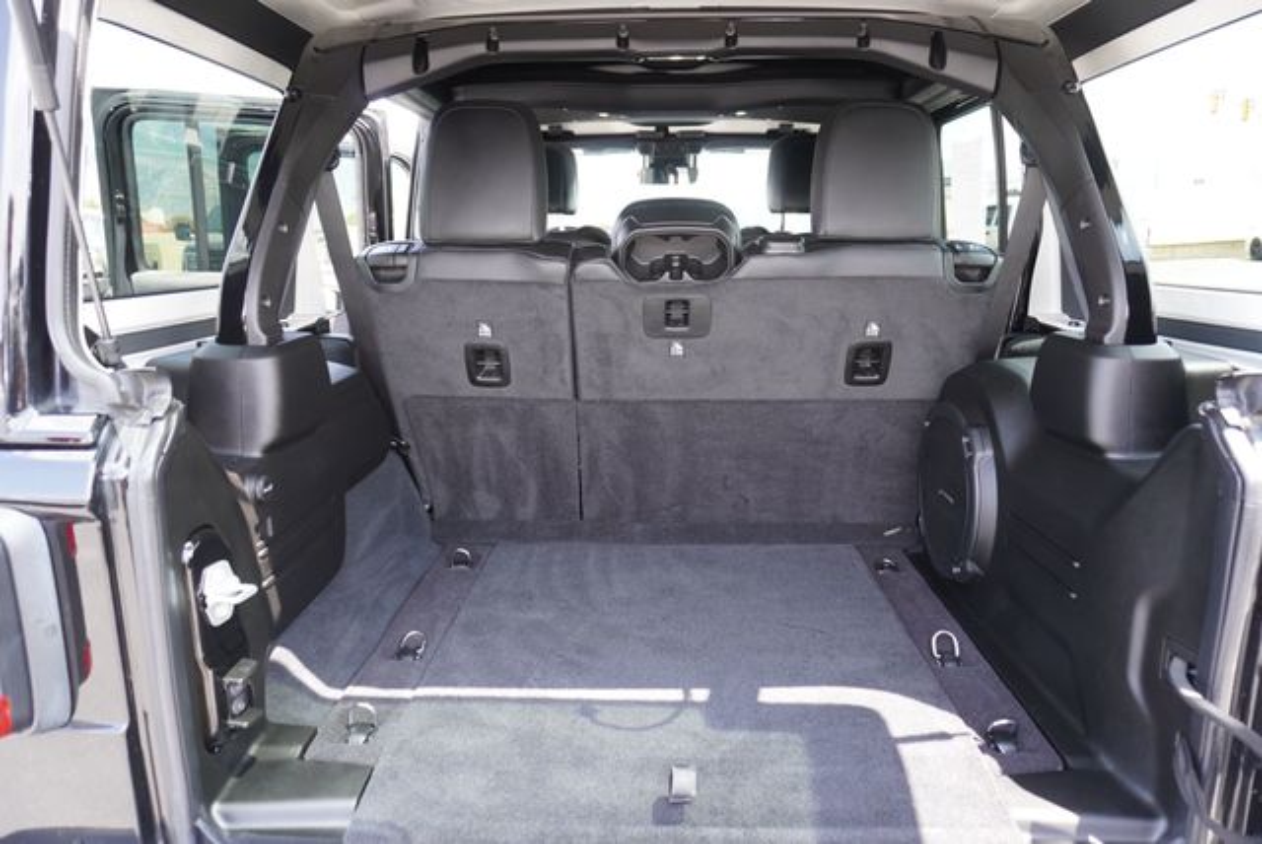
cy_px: 422
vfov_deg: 53.2
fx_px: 842
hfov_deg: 73.7
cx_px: 631
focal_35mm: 24
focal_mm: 16
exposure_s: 1/60
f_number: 4
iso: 200
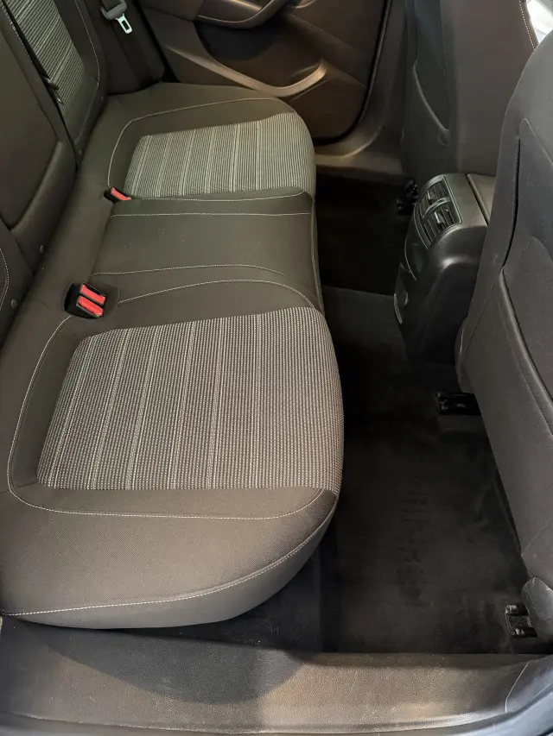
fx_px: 511
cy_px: 368
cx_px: 276
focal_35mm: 24
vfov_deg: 71.6
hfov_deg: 56.8
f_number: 1.78
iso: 1000
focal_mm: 6.76
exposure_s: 1/33
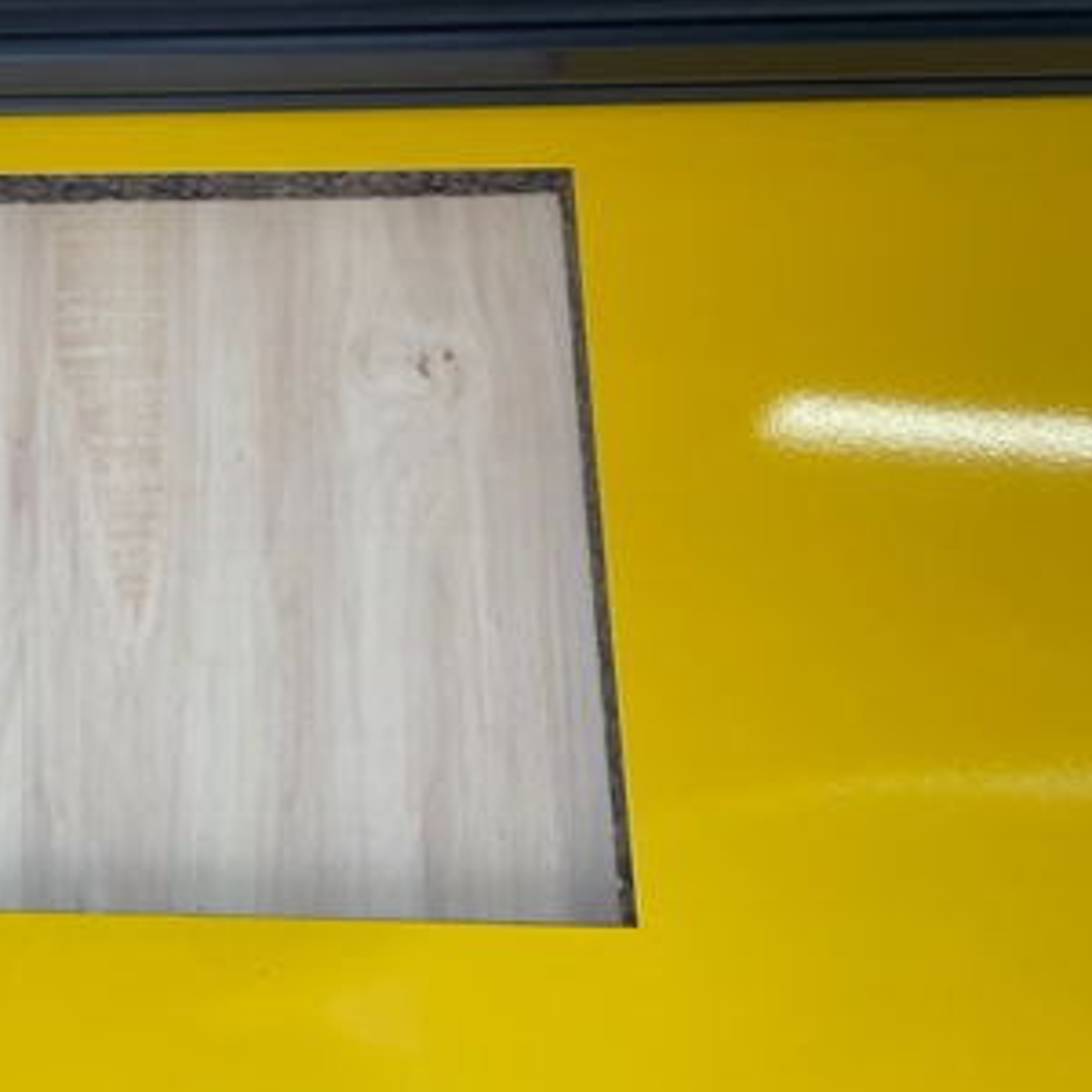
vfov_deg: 34.4
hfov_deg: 32.4
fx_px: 1749
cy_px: 375
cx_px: 51
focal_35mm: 49
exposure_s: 1/121
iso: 80
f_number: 1.6
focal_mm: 4.2
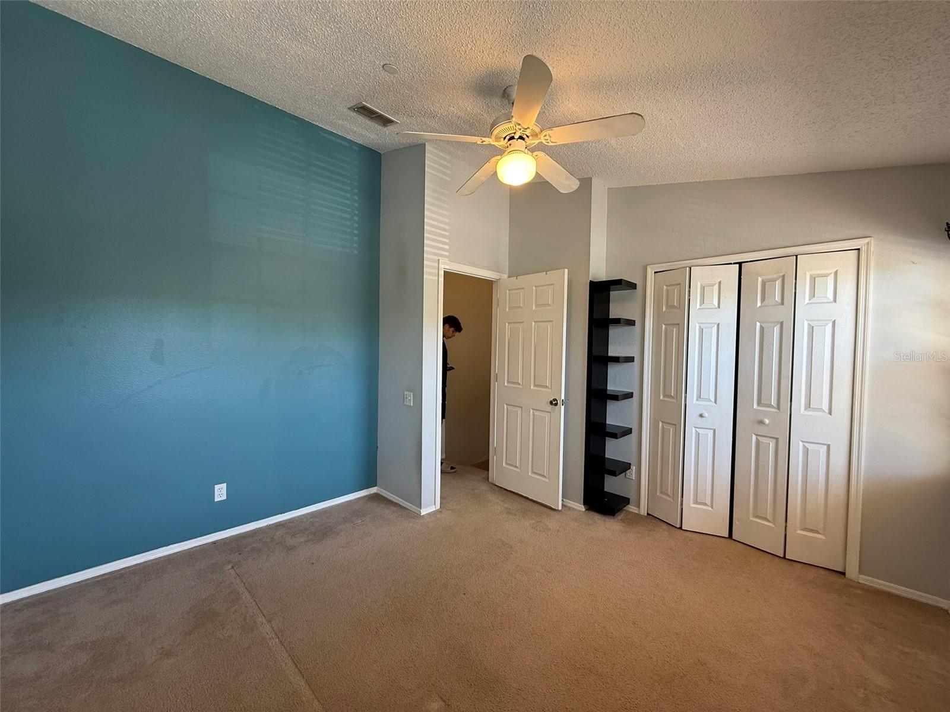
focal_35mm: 14
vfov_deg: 85.7
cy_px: 356
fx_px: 384
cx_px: 475
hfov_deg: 102.1
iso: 200
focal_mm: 2.22
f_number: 2.2
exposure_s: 1/120
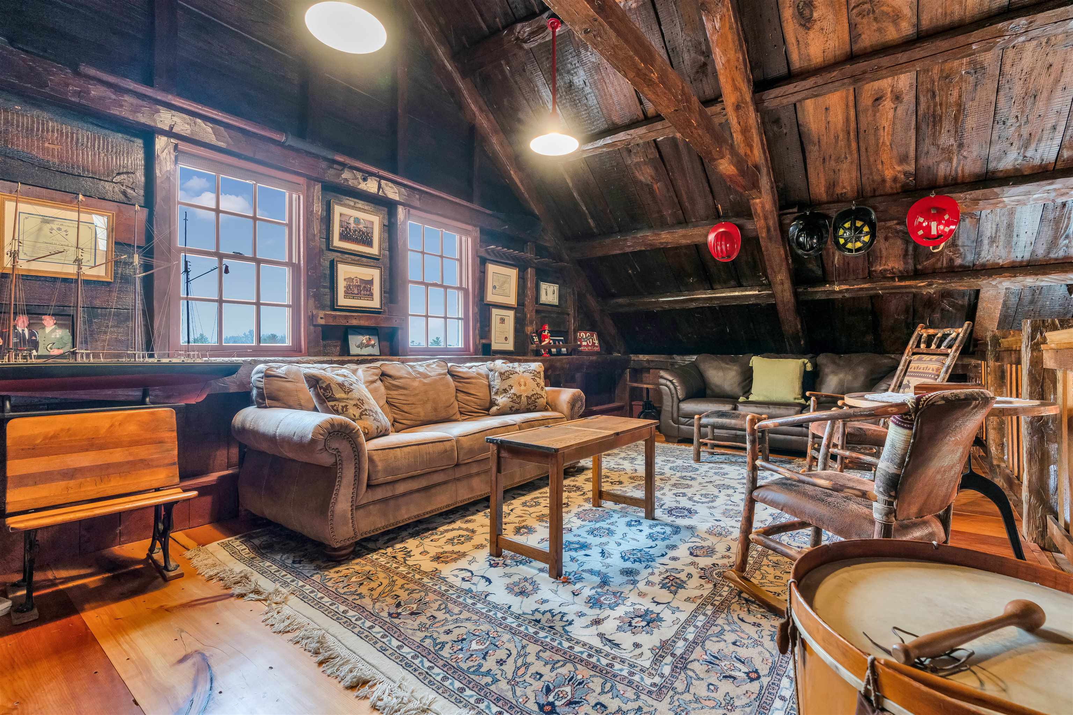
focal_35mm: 16
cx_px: 536
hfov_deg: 96.7
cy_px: 358
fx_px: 477
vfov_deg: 73.8
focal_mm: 16
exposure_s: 1/10
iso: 800
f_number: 8
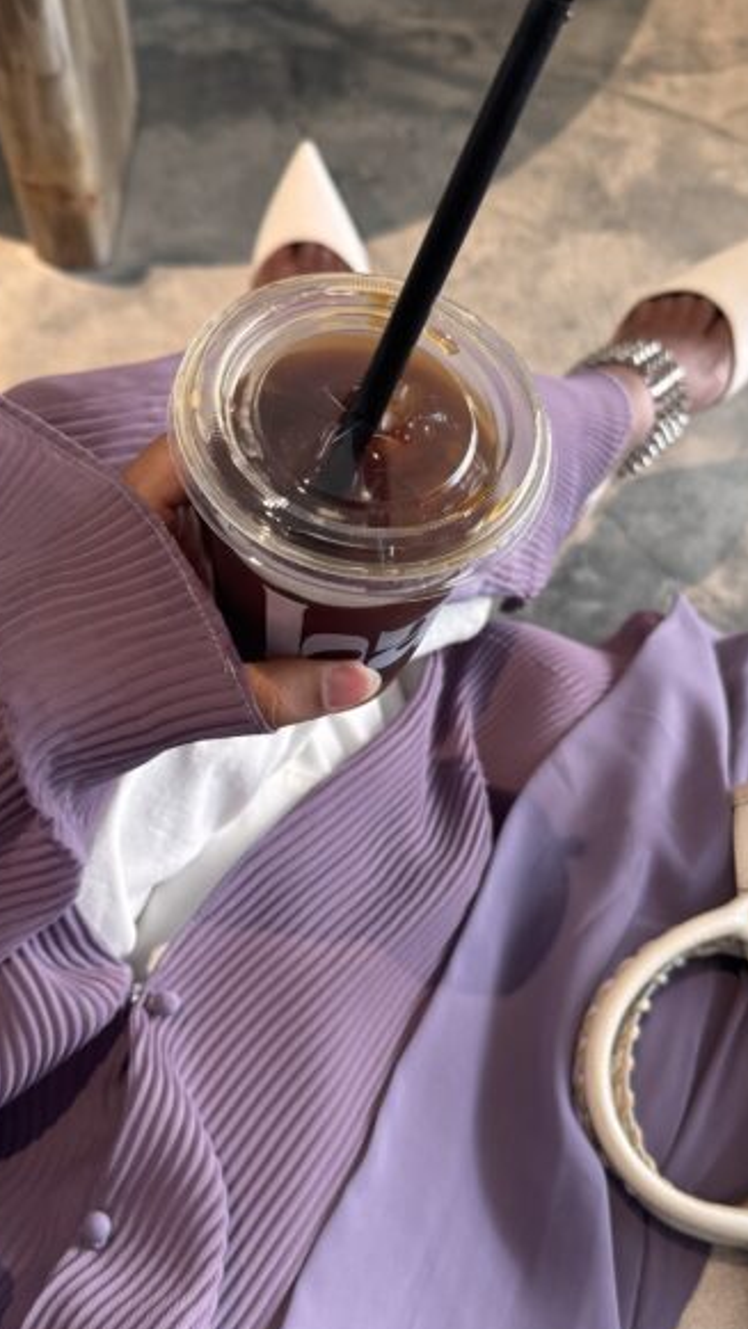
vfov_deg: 69.9
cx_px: 371
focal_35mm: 27
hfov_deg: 42.9
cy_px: 659
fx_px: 952
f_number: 1.78
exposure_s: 1/100
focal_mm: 6.76
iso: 200
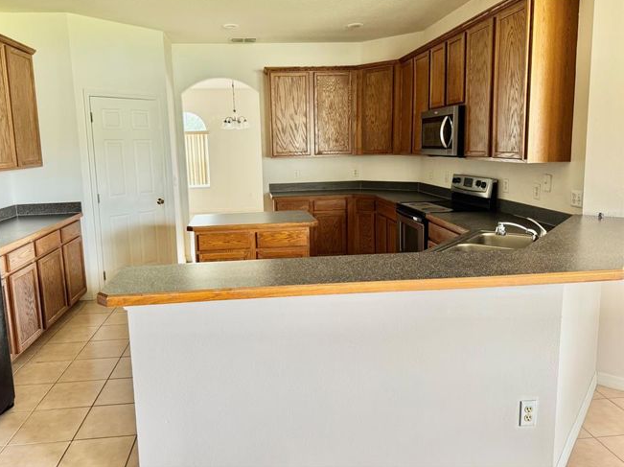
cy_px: 216
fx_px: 468
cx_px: 287
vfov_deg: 52.9
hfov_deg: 67.2
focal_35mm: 26
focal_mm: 6.76
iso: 160
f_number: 1.78
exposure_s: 1/121
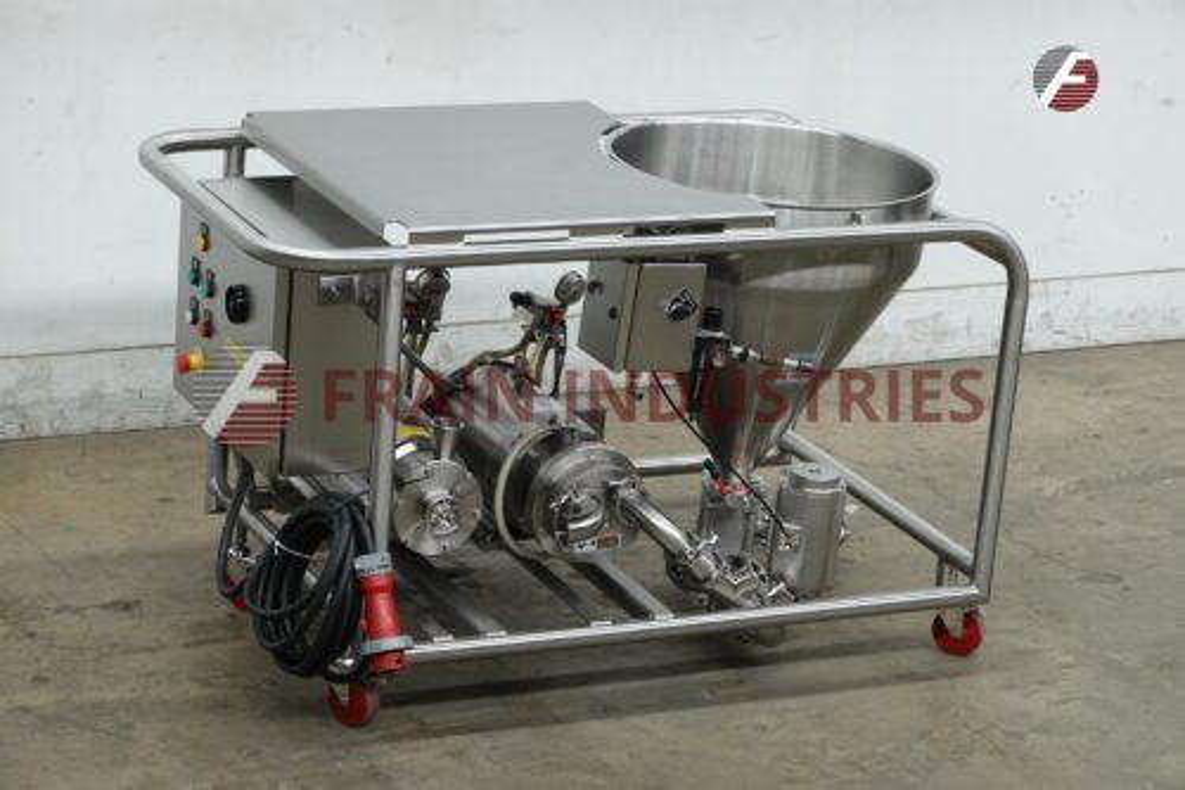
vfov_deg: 12.9
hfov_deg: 19.3
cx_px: 592
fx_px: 3488
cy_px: 395
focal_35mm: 106
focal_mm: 38.86
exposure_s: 1/125
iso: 800
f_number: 4
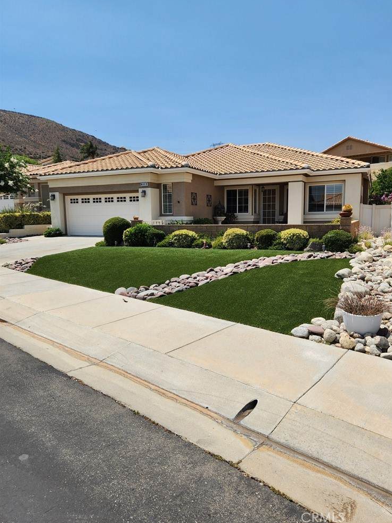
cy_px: 252
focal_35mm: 24
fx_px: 362
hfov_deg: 56.8
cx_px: 204
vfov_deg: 71.6
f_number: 1.8
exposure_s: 1/2283
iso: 20
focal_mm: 5.4
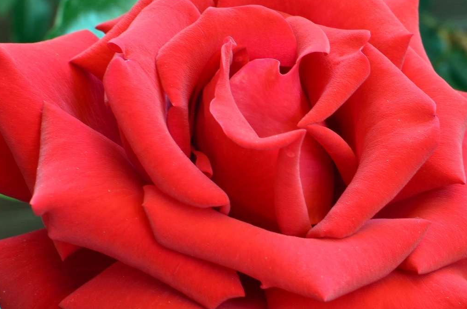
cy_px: 178
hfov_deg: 20.2
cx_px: 373
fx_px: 1294
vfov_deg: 13.6
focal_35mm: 100
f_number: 10
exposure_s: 1/3.33
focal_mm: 35
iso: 200
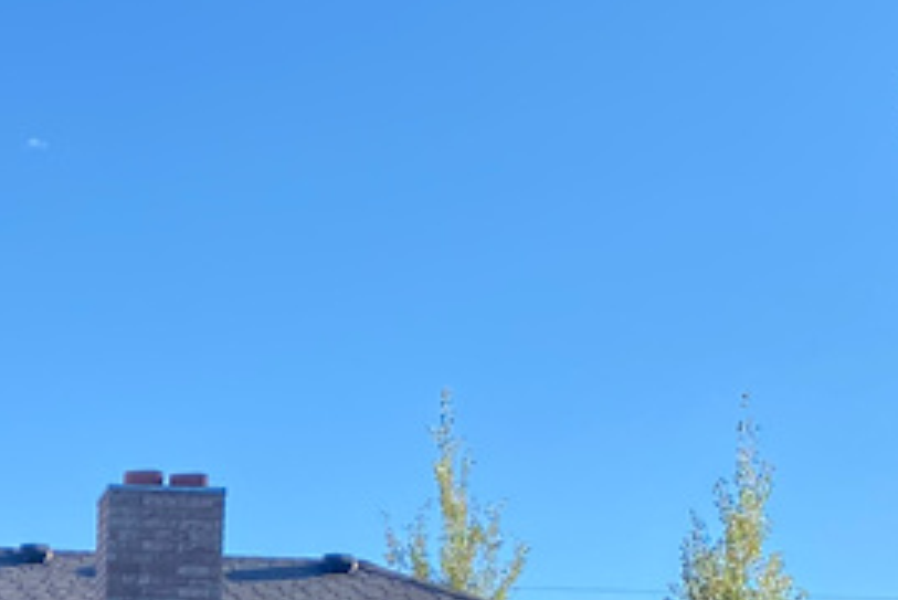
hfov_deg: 19.0
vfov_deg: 12.7
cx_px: -142
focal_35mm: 102
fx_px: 2546
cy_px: 941
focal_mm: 4.25
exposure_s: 1/981
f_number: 1.8
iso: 32
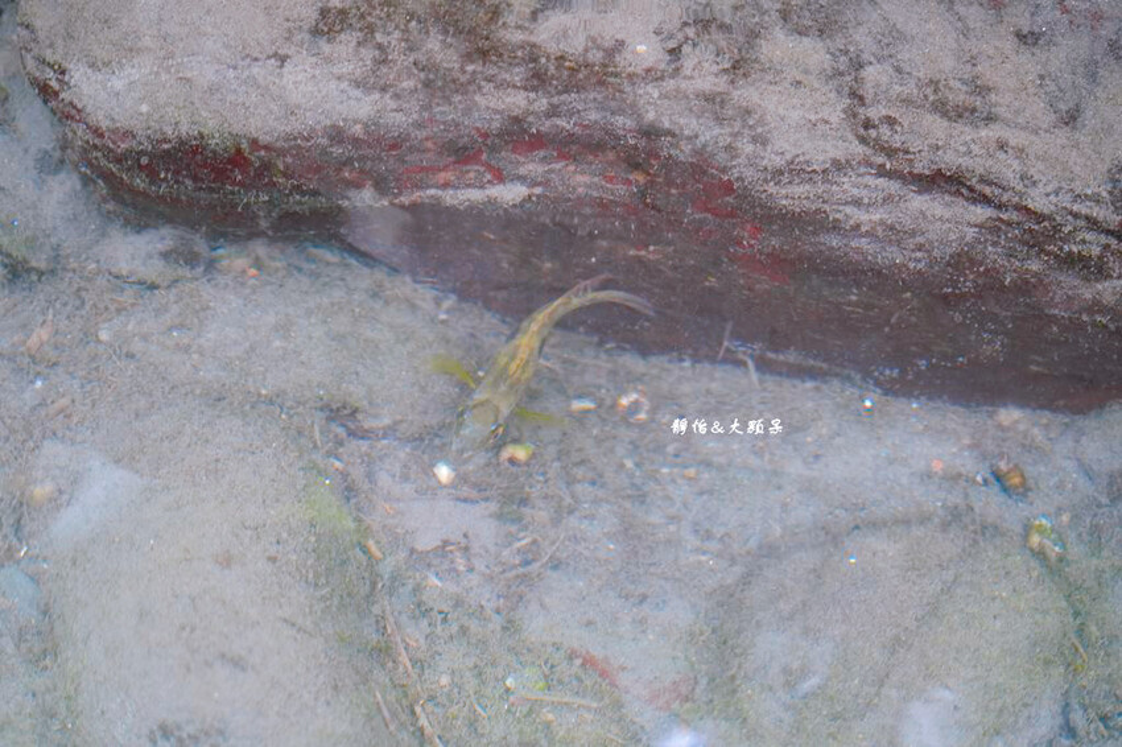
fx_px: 3271
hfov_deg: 19.5
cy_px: 374
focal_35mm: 105
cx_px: 561
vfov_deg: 13.0
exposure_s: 1/125
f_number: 4
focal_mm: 105
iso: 2000
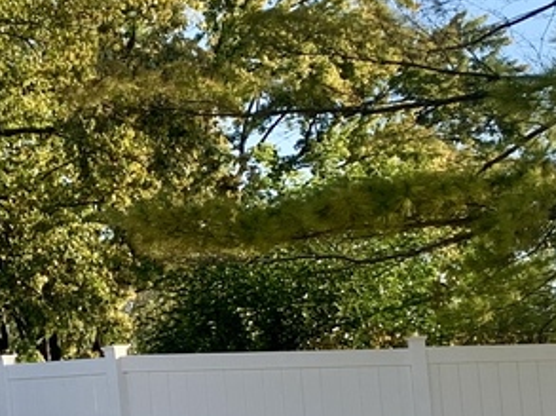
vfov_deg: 11.4
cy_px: 429
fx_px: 2053
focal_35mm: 128
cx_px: -76
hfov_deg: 15.0
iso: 25
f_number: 1.8
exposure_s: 1/815
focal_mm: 4.25
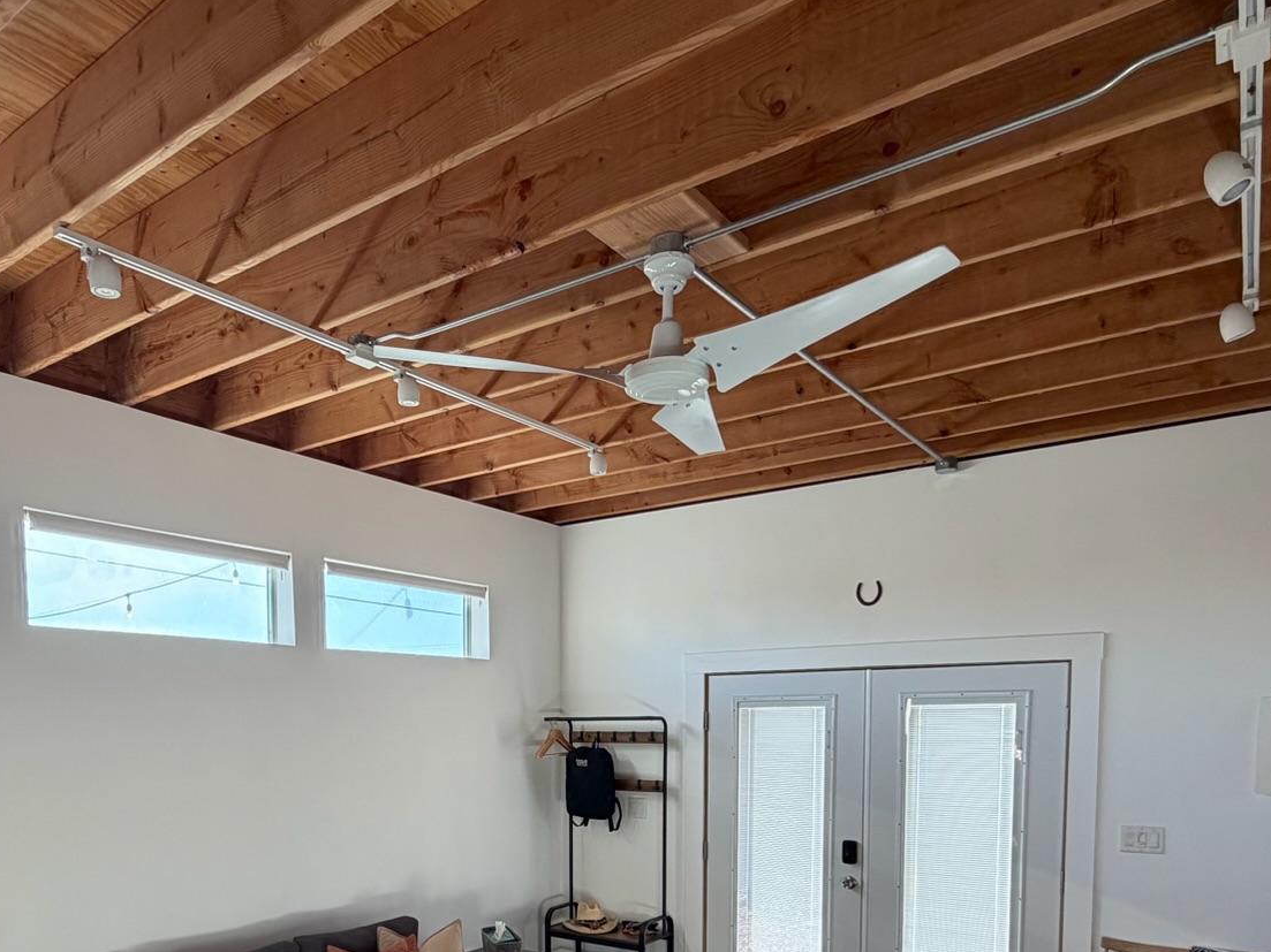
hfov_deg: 67.0
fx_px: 955
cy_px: 789
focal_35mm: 26
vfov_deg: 49.3
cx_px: 542
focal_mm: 2.22
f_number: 2.2
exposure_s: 1/121
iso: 80
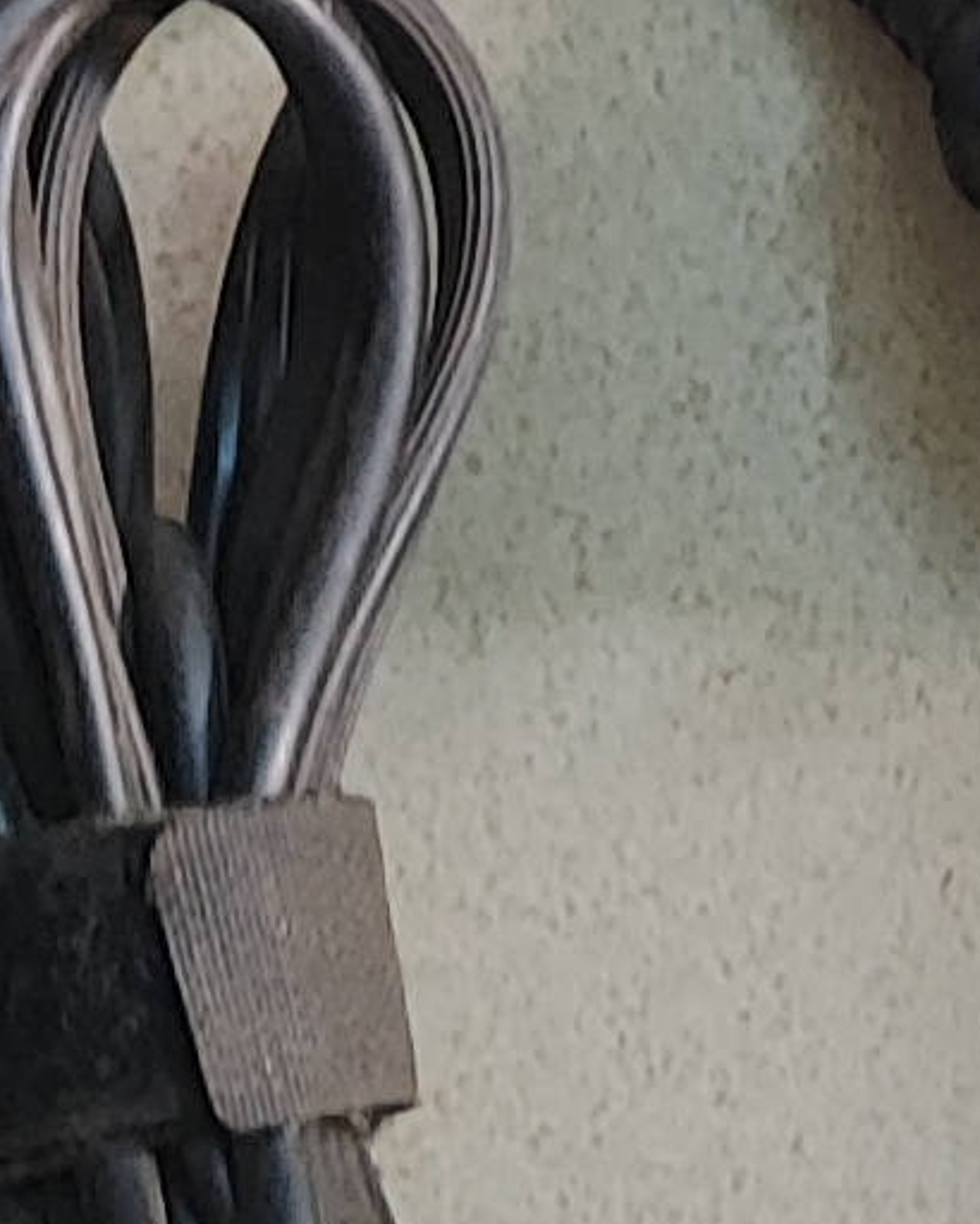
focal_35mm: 183
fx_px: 6631
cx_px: 2228
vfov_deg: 10.5
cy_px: 495
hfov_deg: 7.9
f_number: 1.89
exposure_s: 1/33
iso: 1183
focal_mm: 5.89
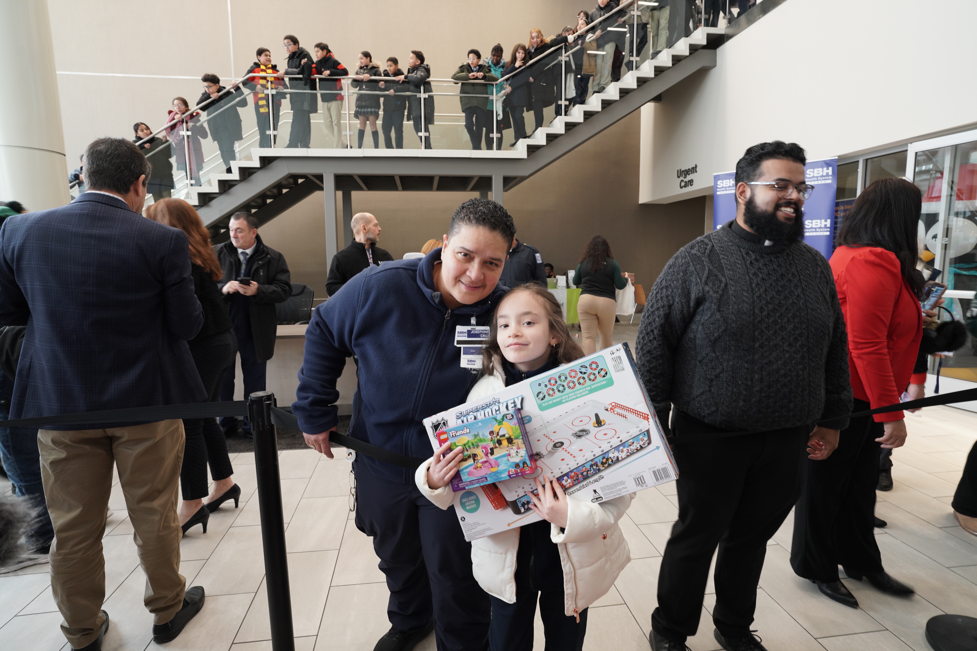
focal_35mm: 20
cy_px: 326
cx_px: 488
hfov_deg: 84.0
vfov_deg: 61.9
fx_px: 543
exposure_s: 1/30
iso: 800
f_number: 6.3
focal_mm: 20
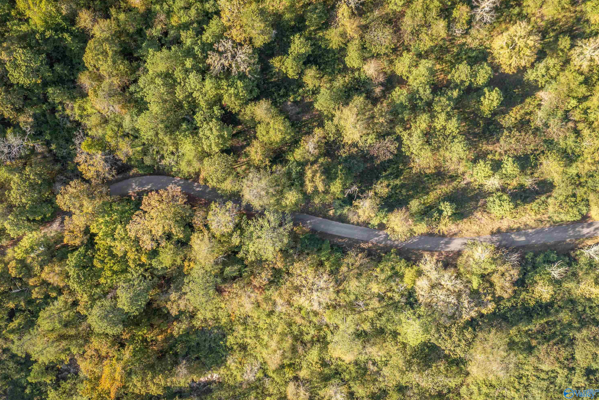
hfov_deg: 63.6
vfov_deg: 45.0
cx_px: 293
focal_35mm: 29
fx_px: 483
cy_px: 195
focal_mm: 10.26
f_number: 3.5
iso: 100
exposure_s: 1/100
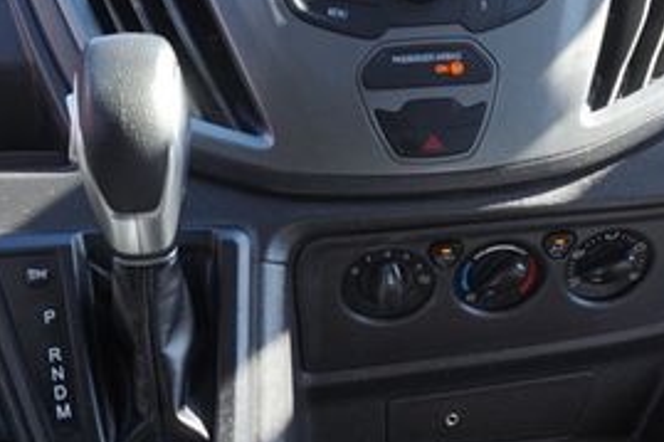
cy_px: 198
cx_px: 370
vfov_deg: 23.7
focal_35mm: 57
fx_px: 1051
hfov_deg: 35.0
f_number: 4
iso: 100
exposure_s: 1/60
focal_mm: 16
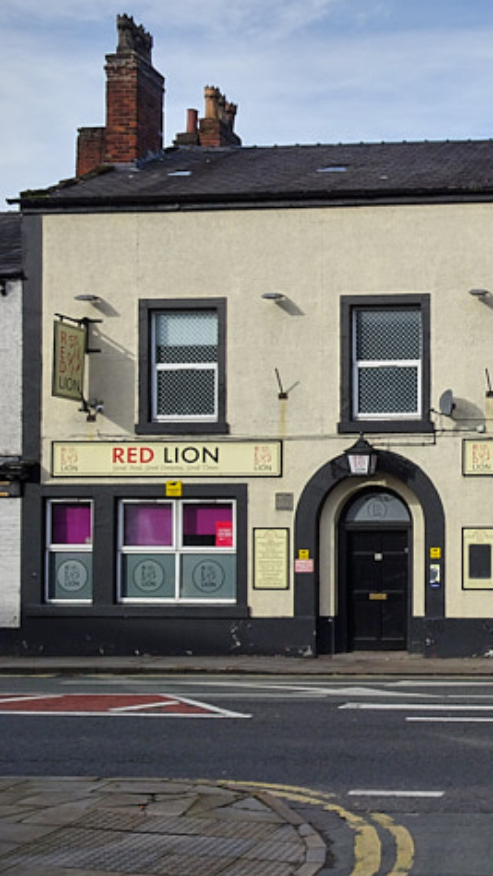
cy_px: 439
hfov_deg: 23.6
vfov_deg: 43.7
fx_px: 1093
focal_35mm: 47
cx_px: 561
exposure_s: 1/500
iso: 80
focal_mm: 5.43
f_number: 4
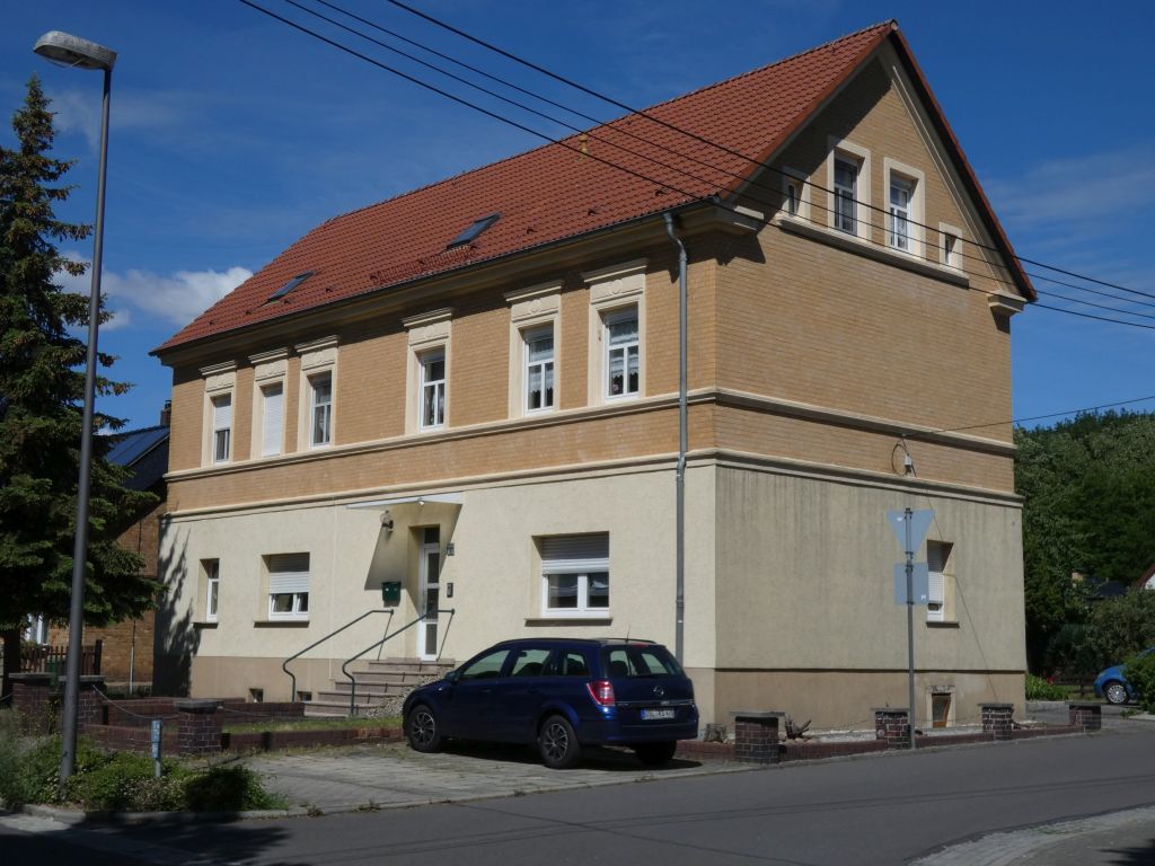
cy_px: 433
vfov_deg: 33.6
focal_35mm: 43
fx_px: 1435
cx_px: 578
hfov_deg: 43.9
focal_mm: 7.8
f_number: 5.6
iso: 80
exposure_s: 1/800
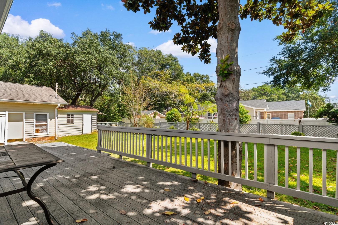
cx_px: 169
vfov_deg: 73.7
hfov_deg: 96.7
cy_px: 112
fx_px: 150
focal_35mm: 16
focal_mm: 11
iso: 100
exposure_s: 1/200
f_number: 7.1
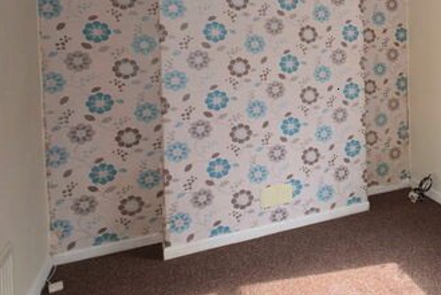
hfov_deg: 44.2
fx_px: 430
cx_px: 462
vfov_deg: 36.5
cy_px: 56
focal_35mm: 35
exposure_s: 1/125
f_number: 5.6
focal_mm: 11
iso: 220
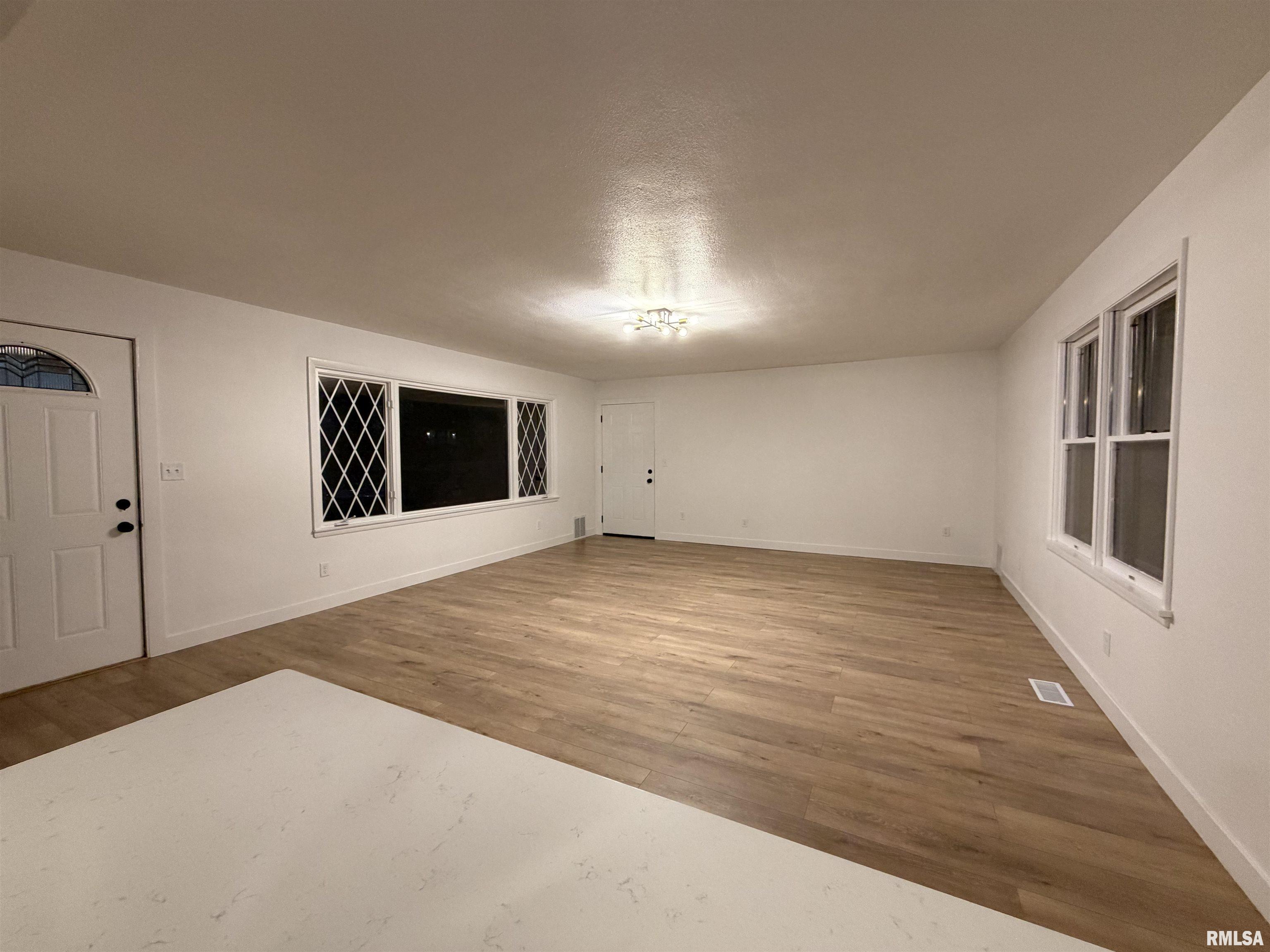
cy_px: 476
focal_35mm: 14
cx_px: 635
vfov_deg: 85.7
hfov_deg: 102.1
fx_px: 514
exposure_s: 1/60
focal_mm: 2.22
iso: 250
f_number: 2.2
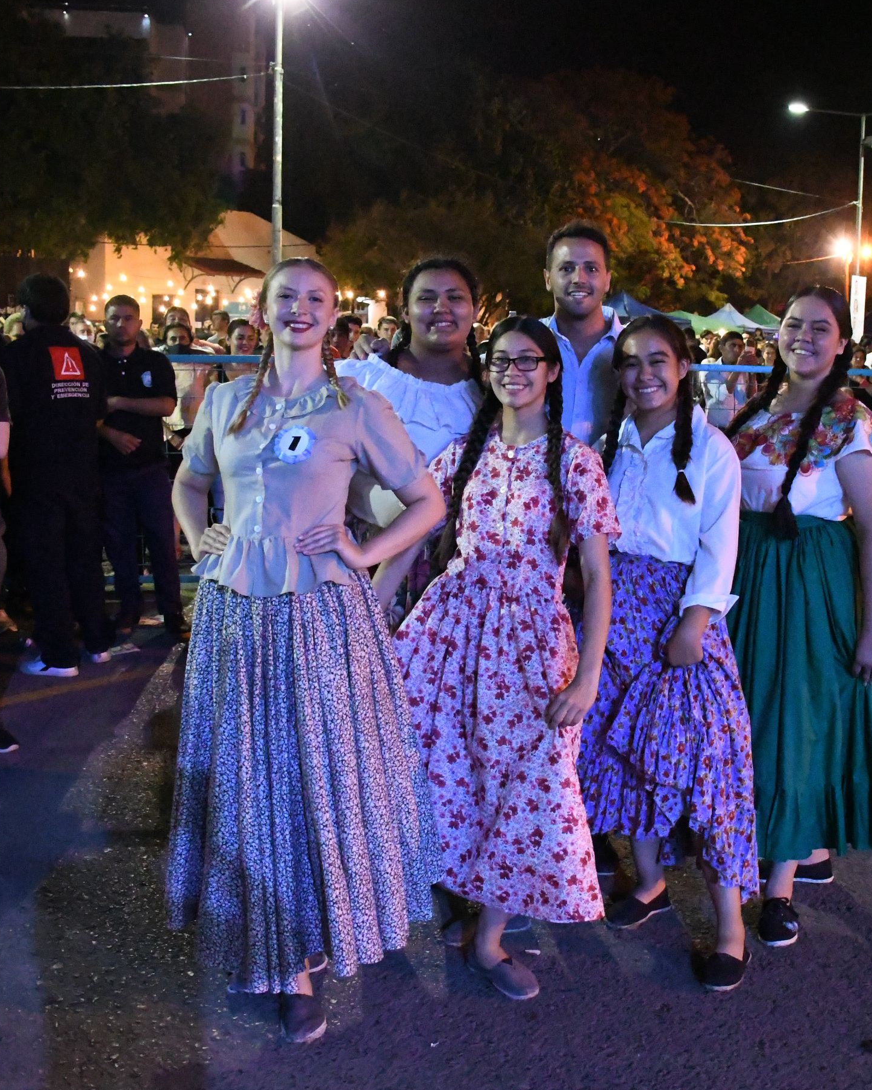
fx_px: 1258
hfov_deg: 37.8
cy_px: 553
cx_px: 589
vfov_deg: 46.8
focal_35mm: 39
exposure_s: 1/200
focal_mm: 18
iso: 20000
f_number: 3.5
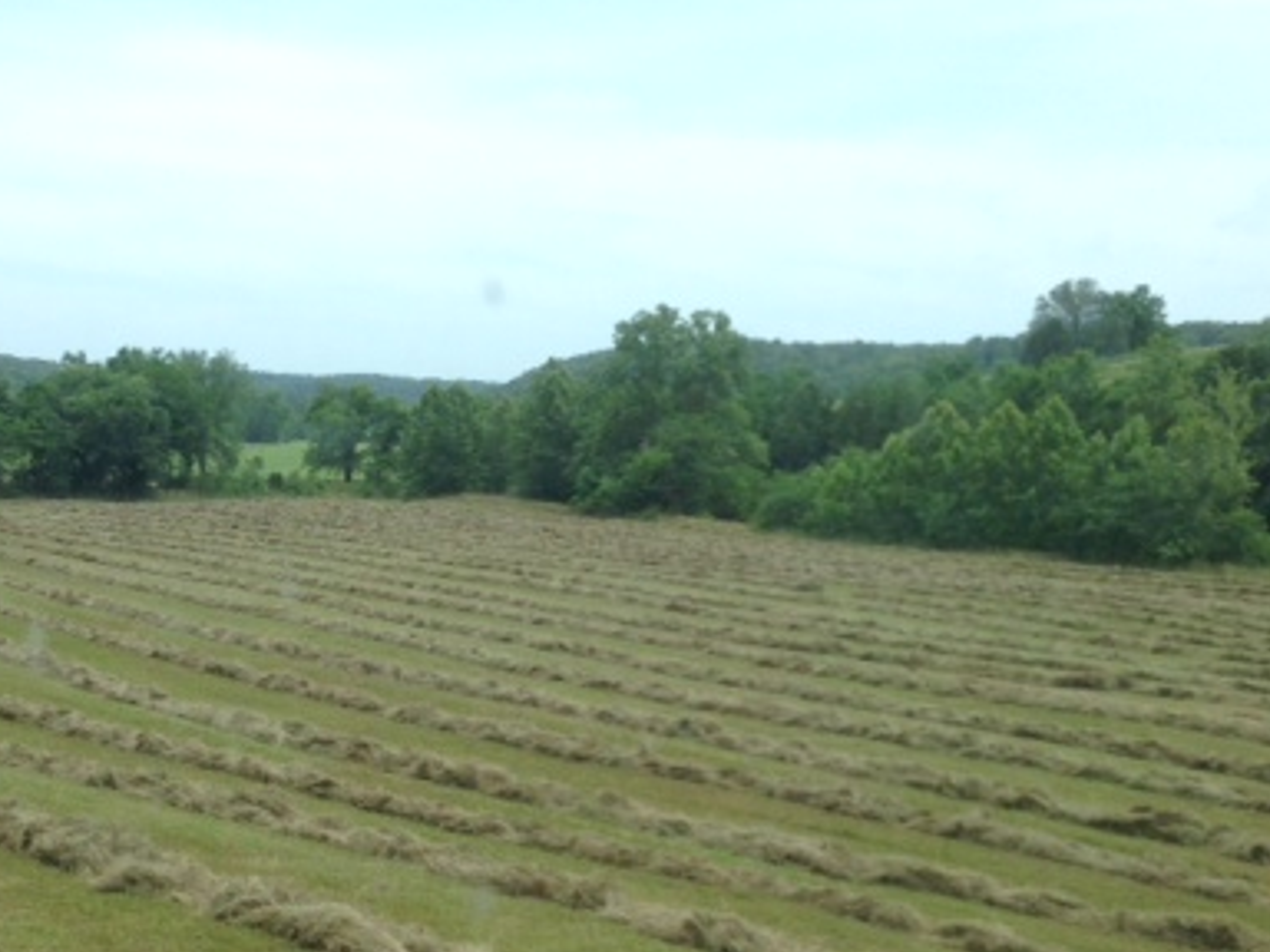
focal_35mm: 55
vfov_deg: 26.5
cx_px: 480
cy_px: 585
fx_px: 2018
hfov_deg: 34.8
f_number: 2.4
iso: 50
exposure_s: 1/919
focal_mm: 4.12
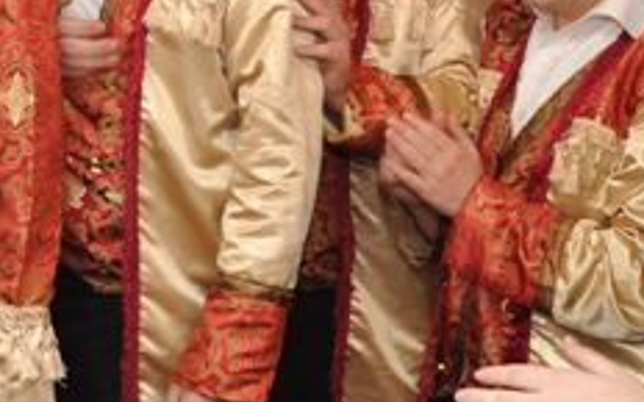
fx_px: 1552
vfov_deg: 14.7
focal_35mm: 88
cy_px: 76
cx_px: -6
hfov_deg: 22.5
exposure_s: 1/60
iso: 400
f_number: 5.6
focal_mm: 21
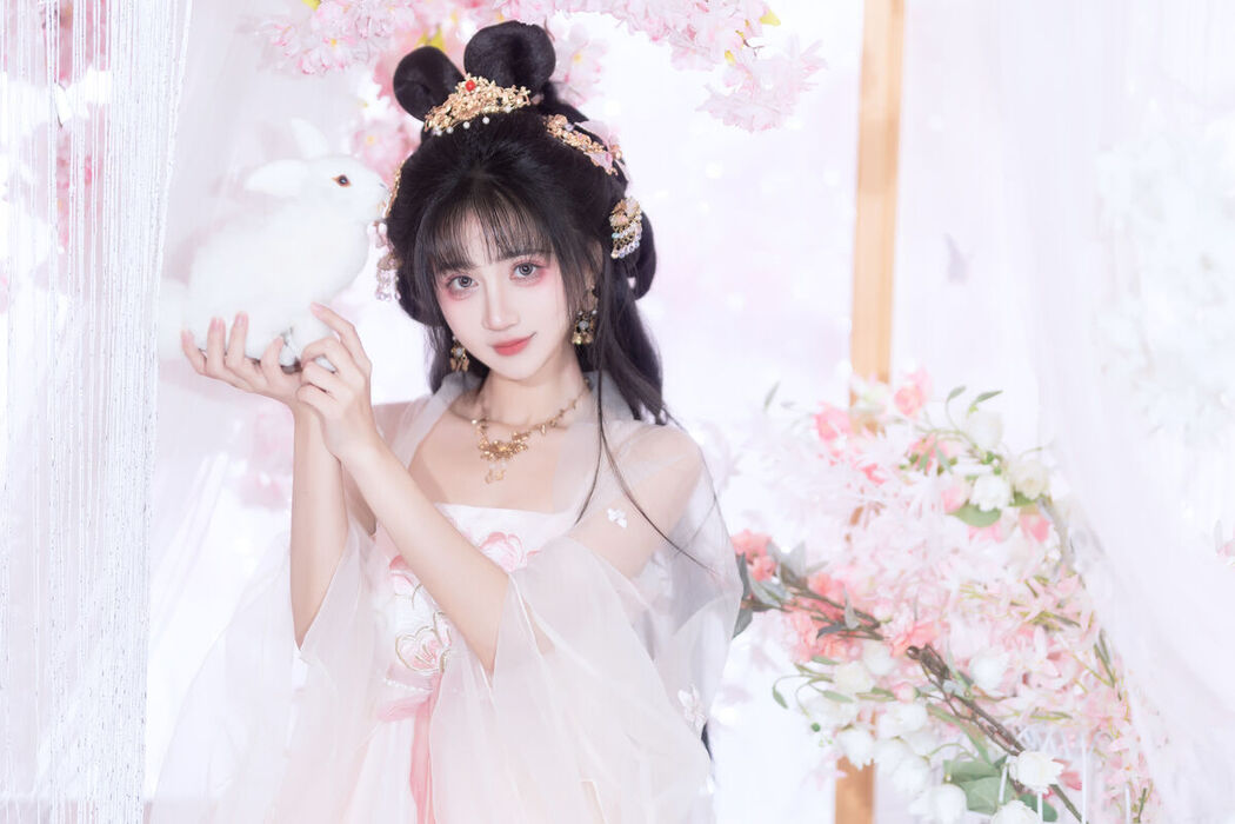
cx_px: 618
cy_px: 412
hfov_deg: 23.9
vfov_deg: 16.1
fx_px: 2916
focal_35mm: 85
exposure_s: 1/400
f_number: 1.4
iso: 200
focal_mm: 85
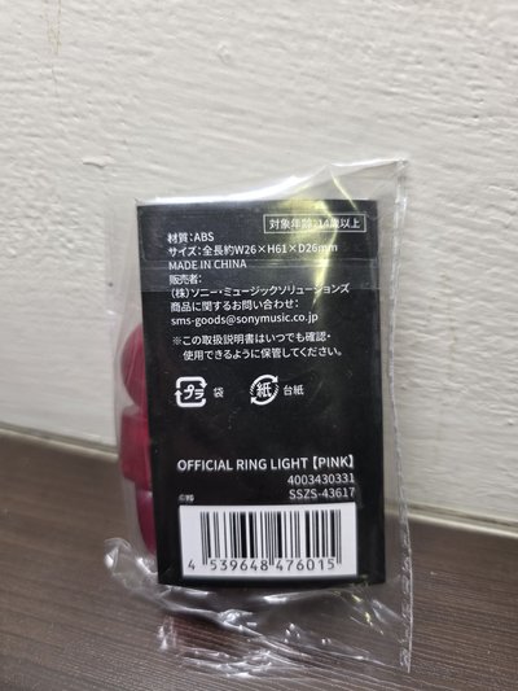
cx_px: 259
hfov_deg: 58.9
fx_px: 459
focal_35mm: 23
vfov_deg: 73.9
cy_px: 346
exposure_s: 1/51
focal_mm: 6.3
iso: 40
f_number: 1.7
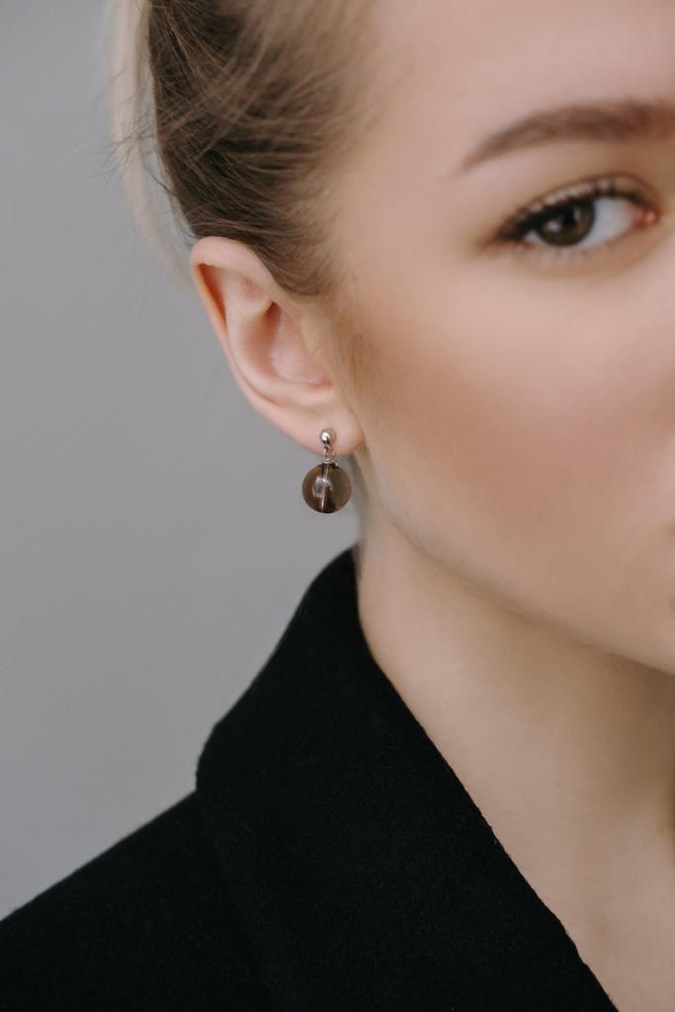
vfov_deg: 37.5
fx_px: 1490
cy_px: 506
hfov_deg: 25.5
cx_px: 338
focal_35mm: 53
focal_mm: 35
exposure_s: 1/125
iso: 1000
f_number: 4
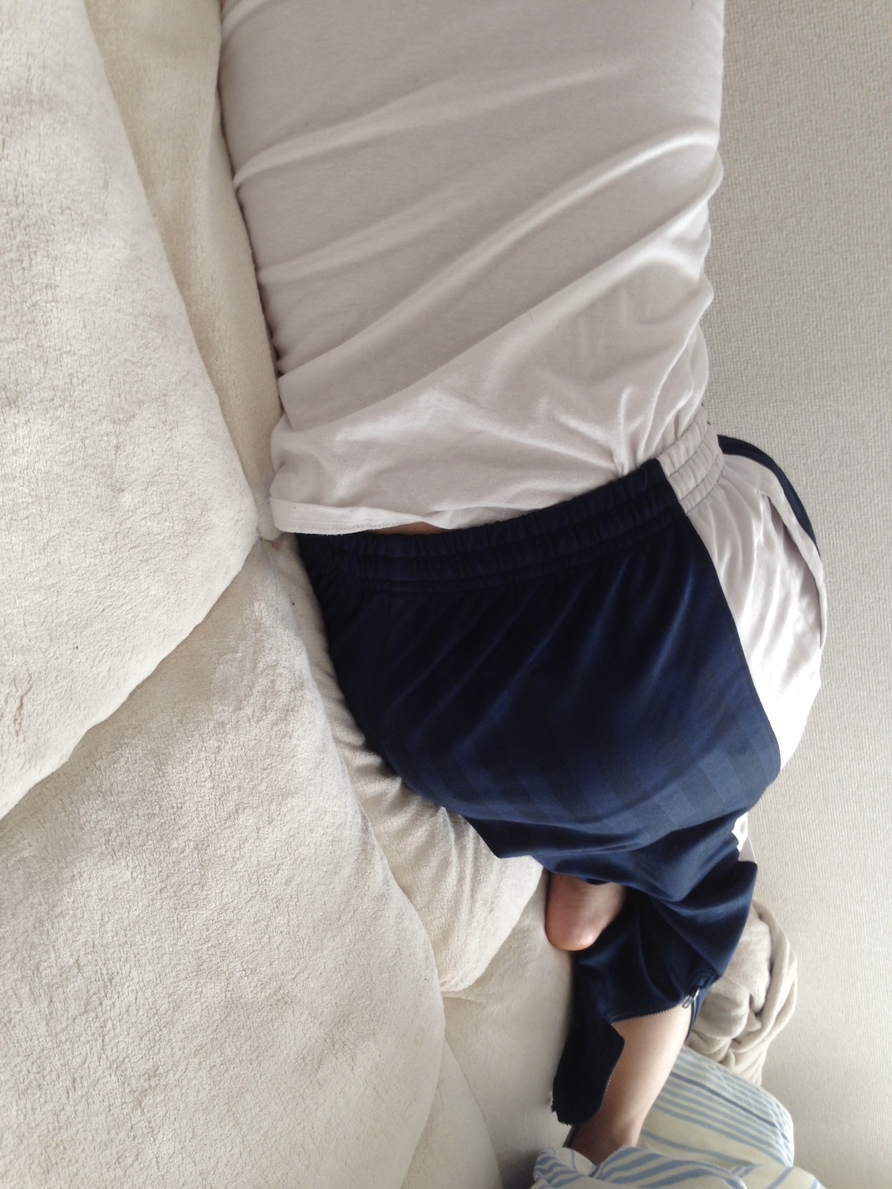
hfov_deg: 42.9
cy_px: 594
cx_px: 446
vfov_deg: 55.4
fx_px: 1134
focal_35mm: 33
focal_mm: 4.12
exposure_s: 1/24
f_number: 2.4
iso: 64
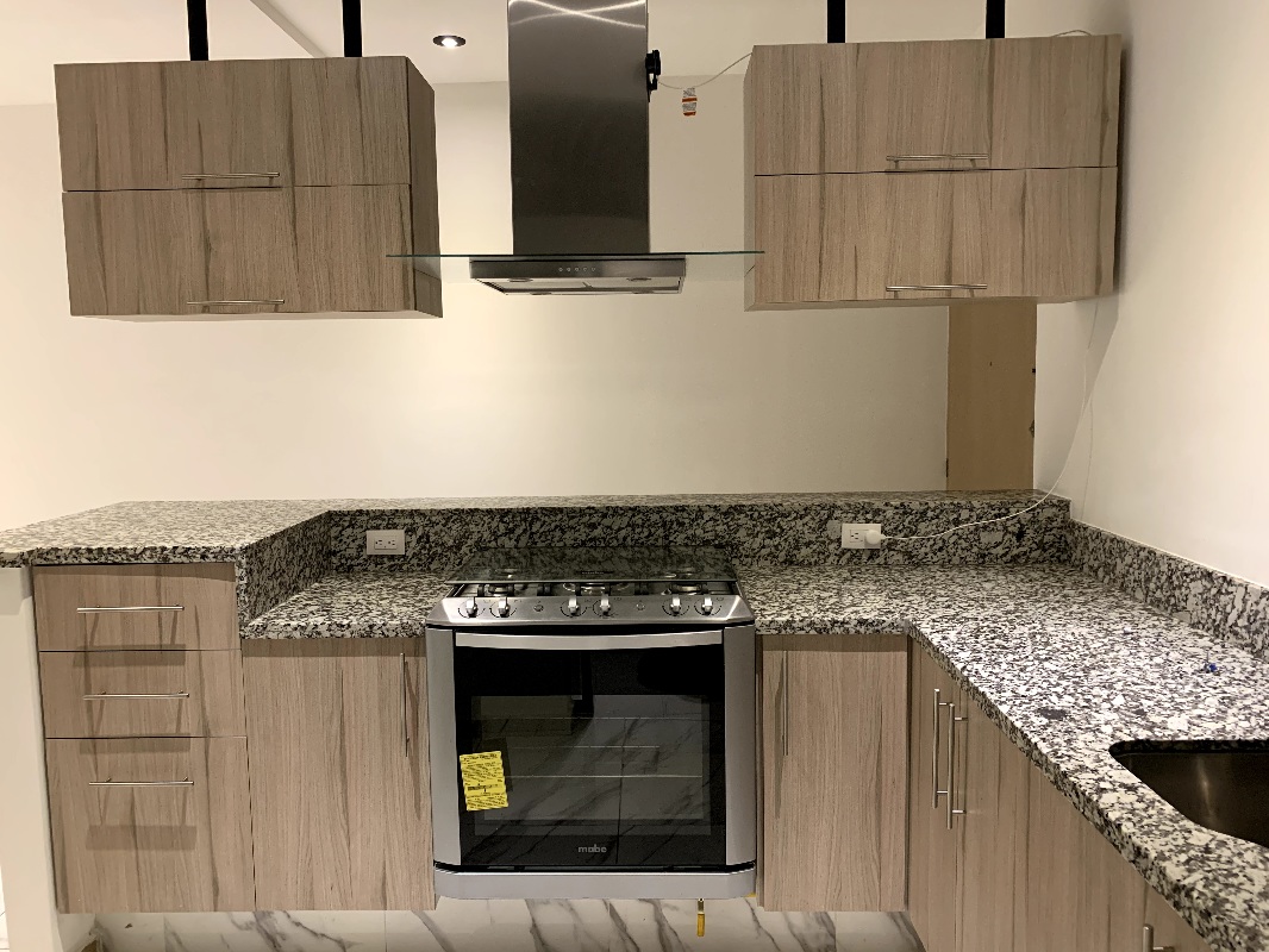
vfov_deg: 53.1
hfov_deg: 67.3
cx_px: 634
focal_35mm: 26
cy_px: 476
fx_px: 953
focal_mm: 4.25
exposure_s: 1/60
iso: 250
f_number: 1.8
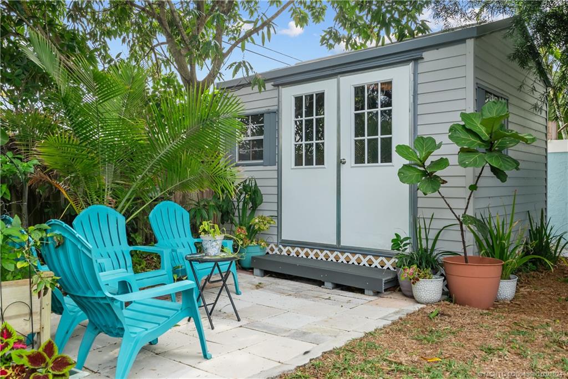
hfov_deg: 63.7
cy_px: 190
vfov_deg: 45.0
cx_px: 284
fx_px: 458
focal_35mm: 29
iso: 2000
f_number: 8
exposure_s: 1/160
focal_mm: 29
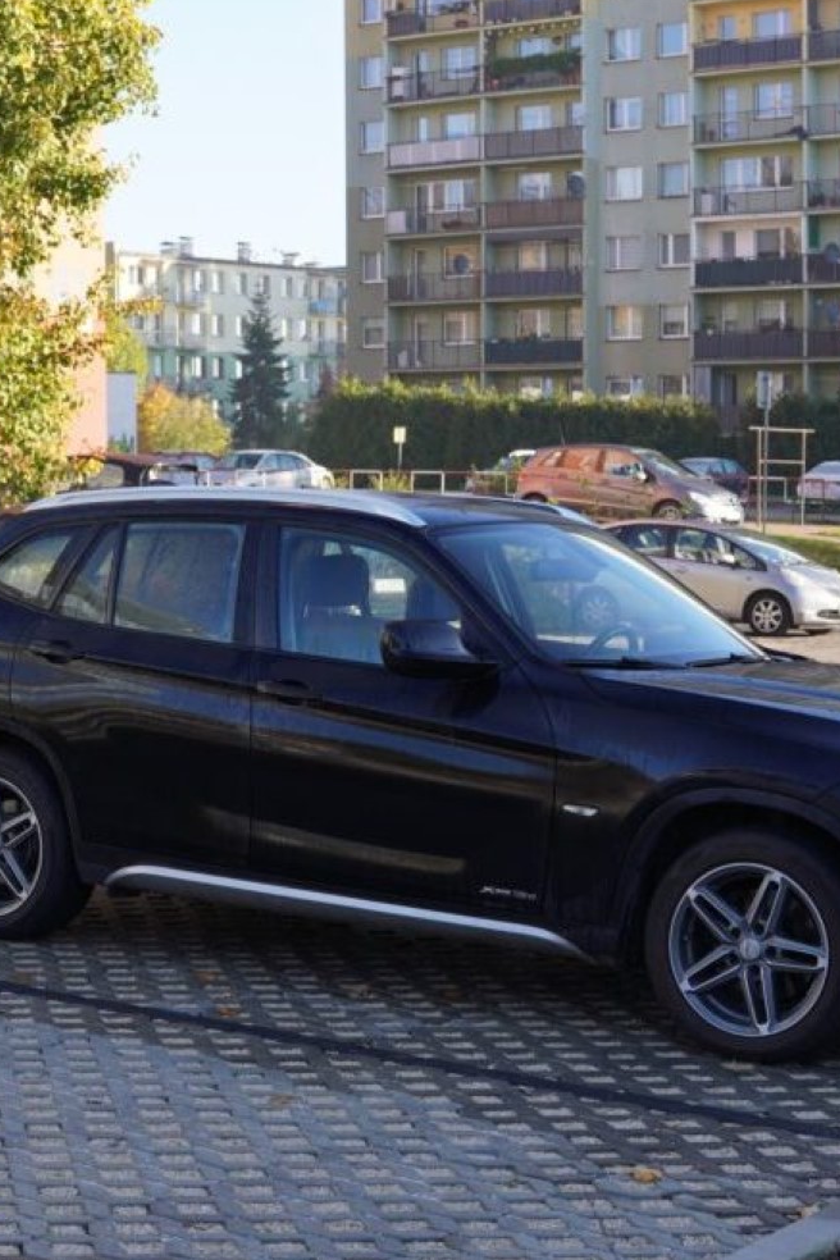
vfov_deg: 31.4
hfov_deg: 20.9
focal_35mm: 64
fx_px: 2240
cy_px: 627
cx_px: 105
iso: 100
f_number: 4.5
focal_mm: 28
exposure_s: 1/200
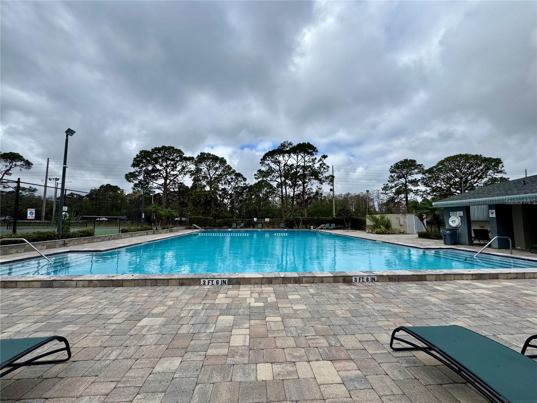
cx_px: 268
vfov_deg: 85.7
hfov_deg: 102.1
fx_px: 217
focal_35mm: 14
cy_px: 202
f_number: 2.2
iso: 50
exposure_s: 1/2674
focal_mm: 2.22
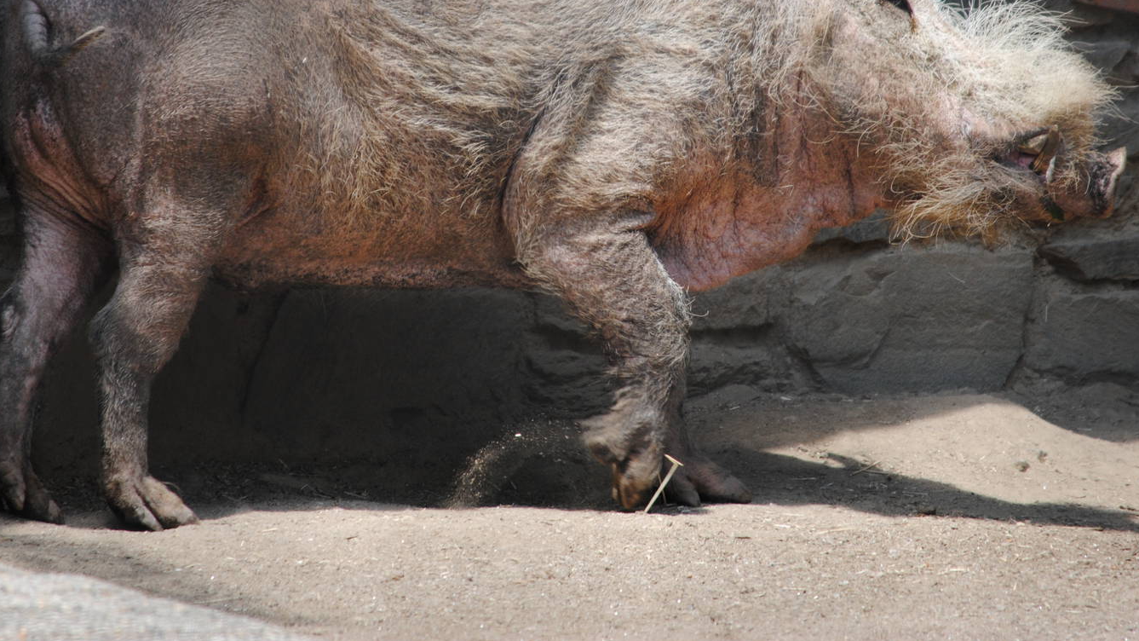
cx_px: 575
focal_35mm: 565
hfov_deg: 3.8
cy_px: 189
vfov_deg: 2.2
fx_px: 17064
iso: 280
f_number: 5.6
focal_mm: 300
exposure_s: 1/500
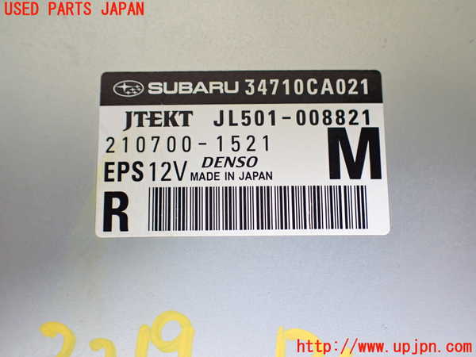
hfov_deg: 60.0
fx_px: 413
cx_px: 238
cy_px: 178
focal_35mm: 30
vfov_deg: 46.8
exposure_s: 1/125
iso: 320
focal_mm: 5.4
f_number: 2.3
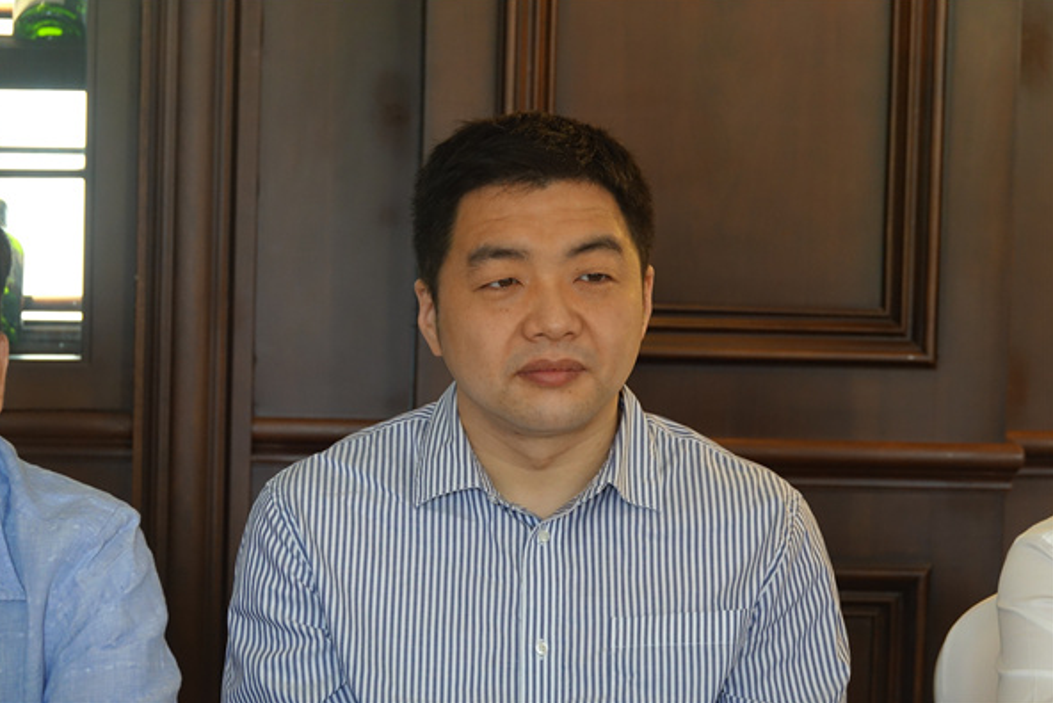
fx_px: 4564
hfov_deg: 13.2
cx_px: 521
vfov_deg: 8.8
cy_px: 349
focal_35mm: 156
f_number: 4
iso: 800
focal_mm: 56.39
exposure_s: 1/20
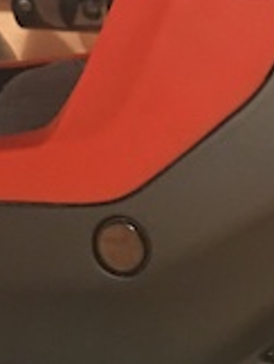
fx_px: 1505
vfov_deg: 13.7
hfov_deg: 10.2
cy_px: 40
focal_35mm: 143
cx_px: 328
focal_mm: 4.15
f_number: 2.2
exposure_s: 1/15
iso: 100
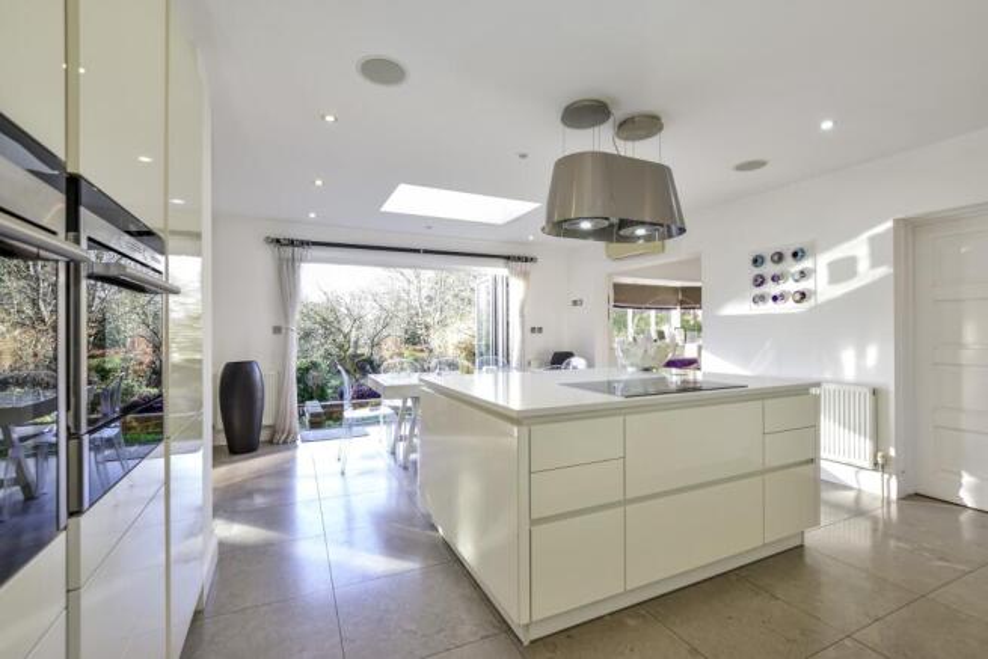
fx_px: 412
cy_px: 330
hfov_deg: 100.4
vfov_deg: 77.4
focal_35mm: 15
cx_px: 494
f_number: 8
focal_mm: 10
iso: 640
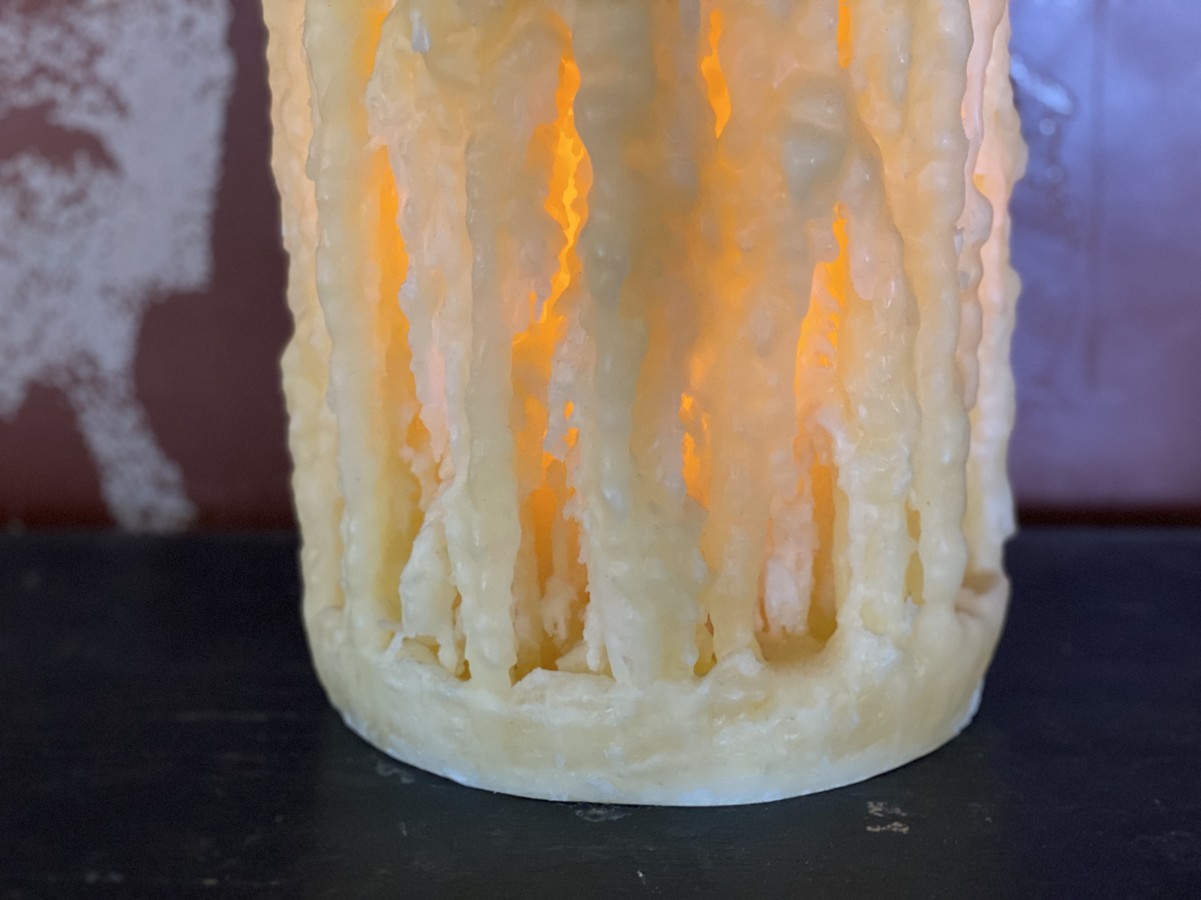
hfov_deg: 36.8
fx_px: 1804
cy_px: 450
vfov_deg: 28.0
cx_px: 600
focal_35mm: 52
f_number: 2
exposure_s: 1/40
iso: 400
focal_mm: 6
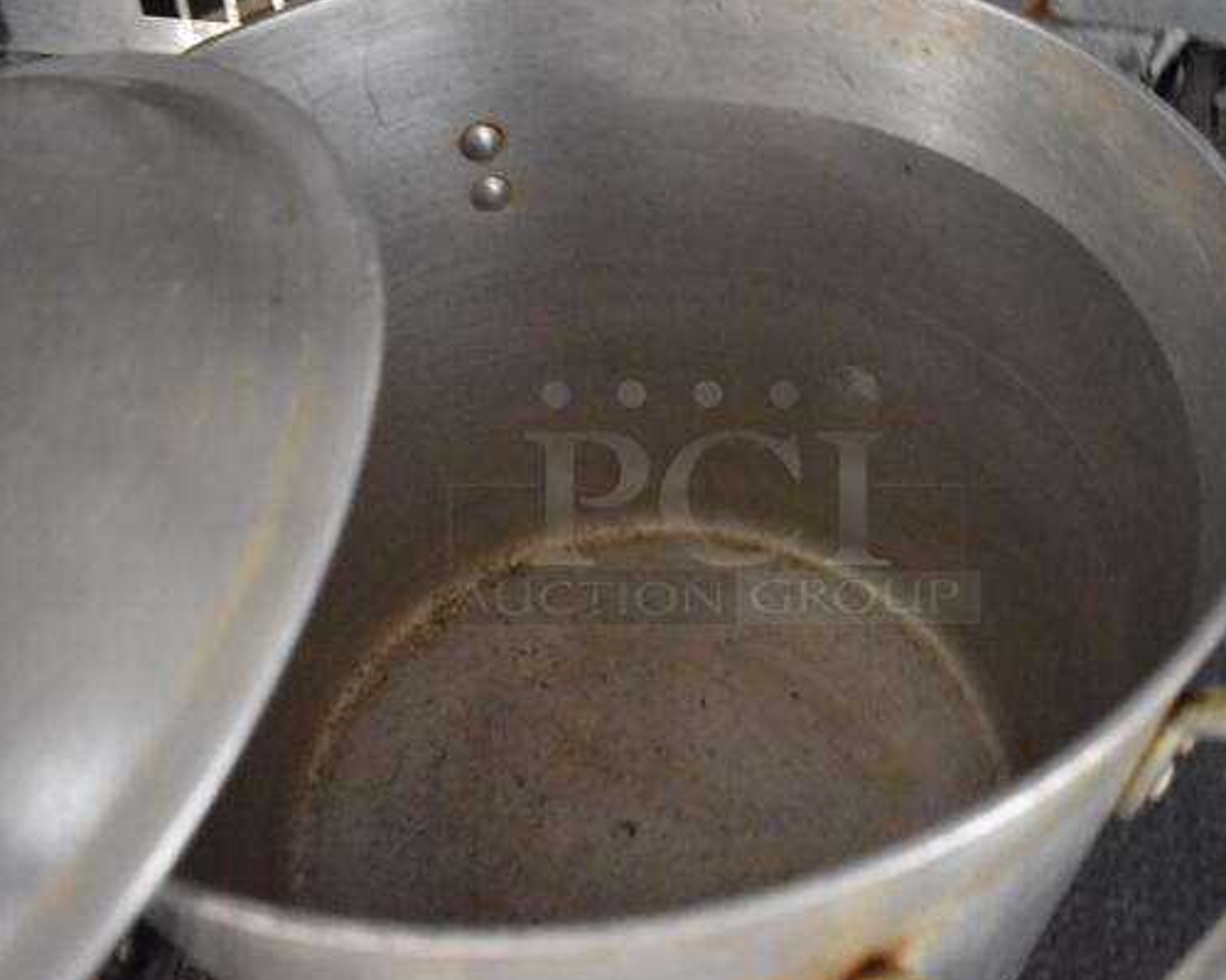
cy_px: 494
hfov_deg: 56.9
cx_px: 708
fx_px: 1125
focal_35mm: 31
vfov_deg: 47.1
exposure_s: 1/40
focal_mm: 18
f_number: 3.5
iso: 12800
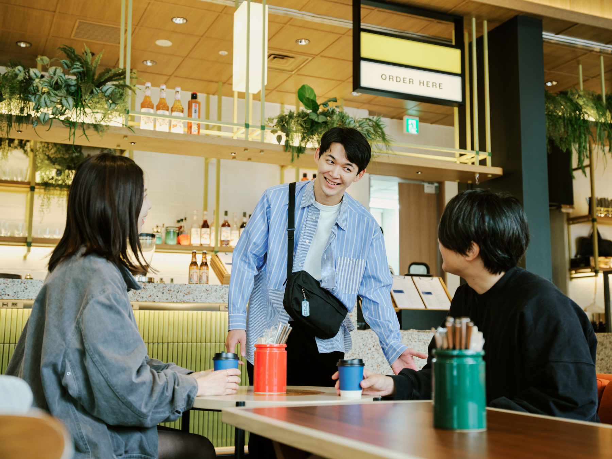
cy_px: 230
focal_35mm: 44
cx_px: 306
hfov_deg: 42.9
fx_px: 778
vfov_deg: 32.9
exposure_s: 1/60
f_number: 4
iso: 640
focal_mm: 55.5
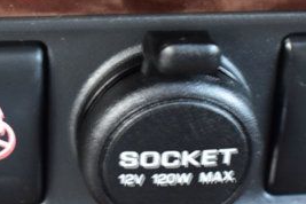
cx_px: 124
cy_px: 102
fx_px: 1223
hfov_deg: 14.3
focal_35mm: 144
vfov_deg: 9.5
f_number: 4
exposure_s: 1/2
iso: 1600
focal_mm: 25
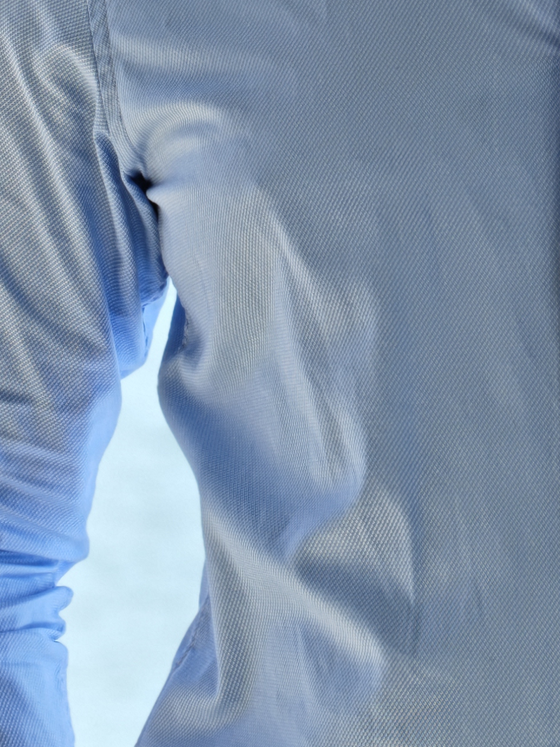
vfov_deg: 8.3
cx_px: 604
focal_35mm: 234
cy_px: -257
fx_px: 5049
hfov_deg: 6.3
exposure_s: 1/200
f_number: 5
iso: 100
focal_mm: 13.85
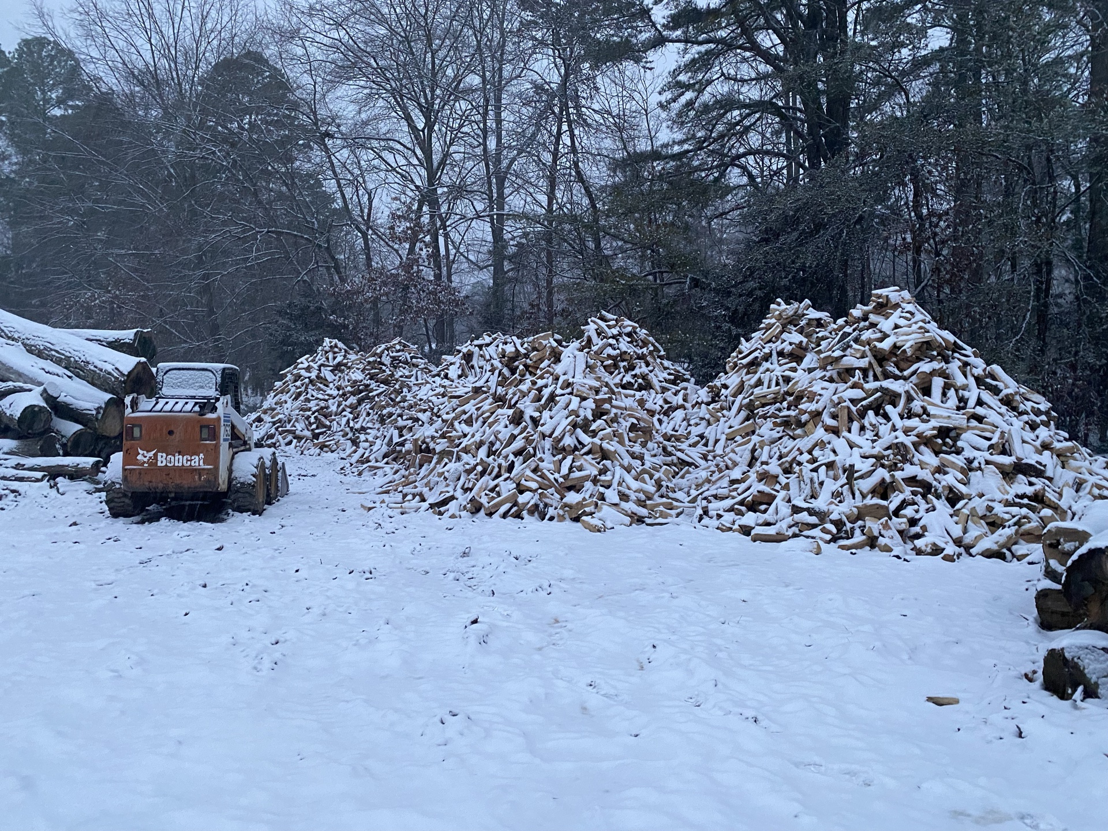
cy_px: 416
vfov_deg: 53.1
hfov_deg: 67.3
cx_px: 554
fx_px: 832
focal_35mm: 26
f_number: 1.8
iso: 500
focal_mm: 4.25
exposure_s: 1/54
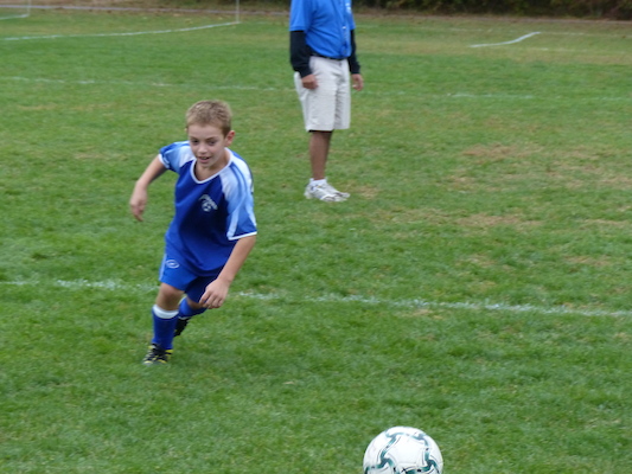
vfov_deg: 10.2
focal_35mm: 145
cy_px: 237
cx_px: 316
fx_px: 2648
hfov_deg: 13.6
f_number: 2.8
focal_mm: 26.1
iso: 400
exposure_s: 1/400
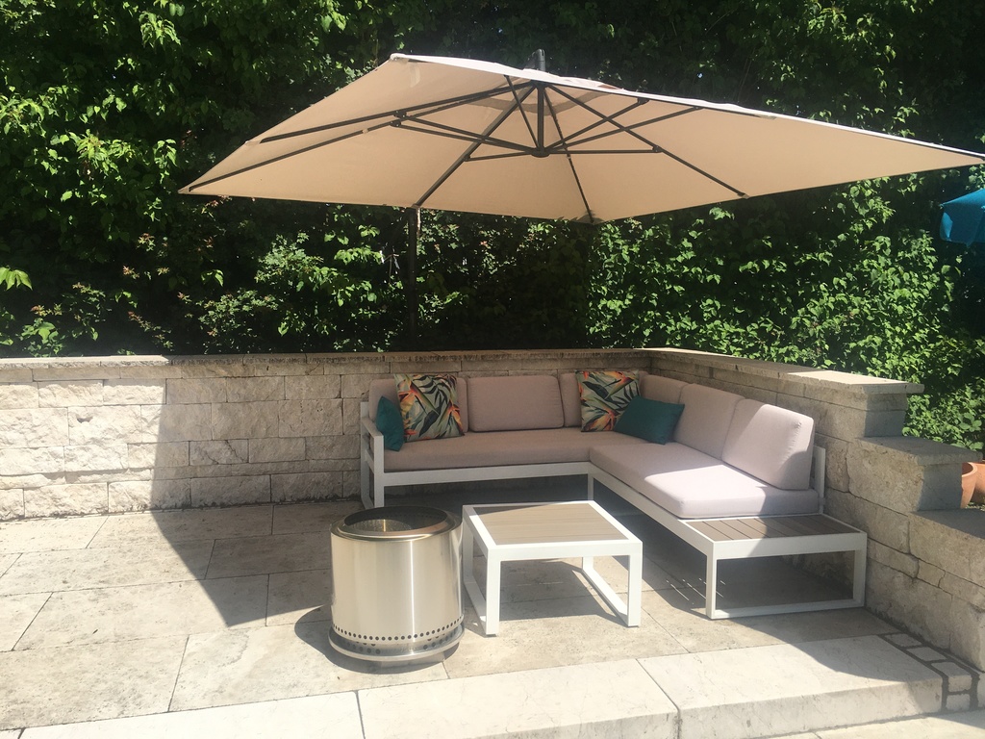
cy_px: 370
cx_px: 492
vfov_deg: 48.2
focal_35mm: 29
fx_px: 825
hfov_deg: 61.7
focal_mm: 4.15
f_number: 2.2
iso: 25
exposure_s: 1/2262
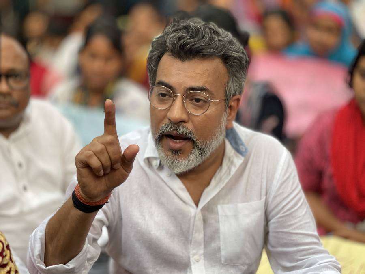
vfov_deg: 22.9
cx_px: 182
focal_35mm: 64
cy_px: 137
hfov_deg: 30.3
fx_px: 675
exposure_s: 1/121
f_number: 2.2
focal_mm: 7.5
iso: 200
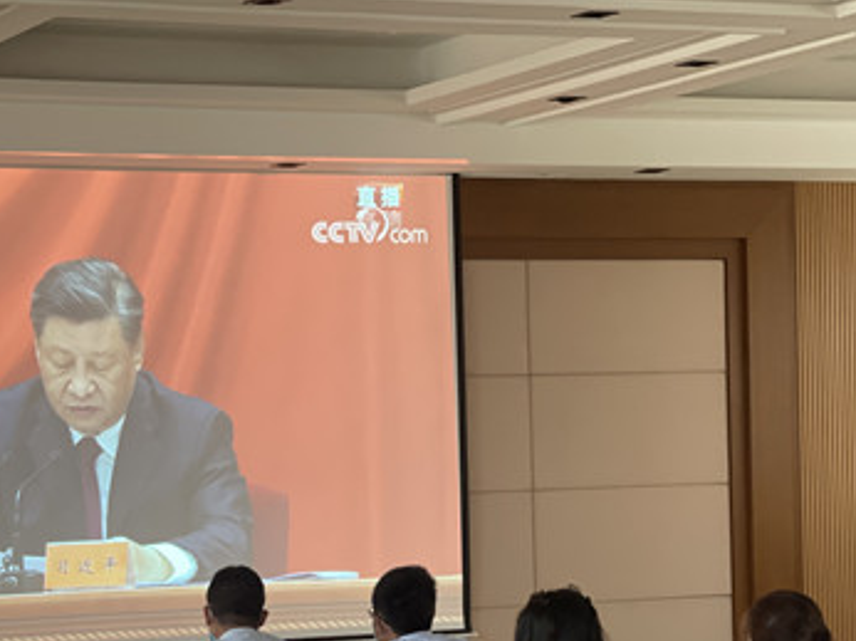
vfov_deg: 13.2
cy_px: 552
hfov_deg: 17.7
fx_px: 2743
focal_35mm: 111
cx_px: 247
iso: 200
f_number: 2.2
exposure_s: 1/40
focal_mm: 7.5
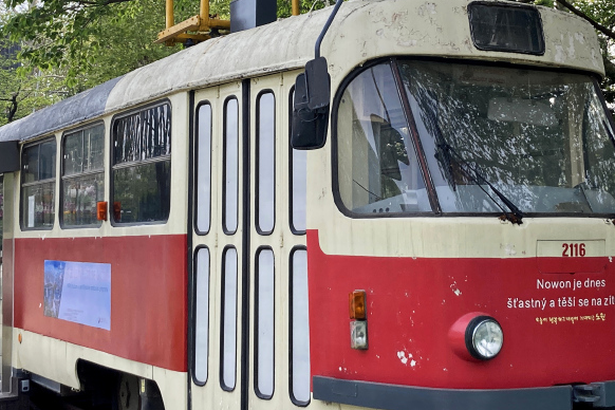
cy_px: 98
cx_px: 308
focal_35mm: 65
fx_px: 1110
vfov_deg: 20.7
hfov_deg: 31.0
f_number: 1.8
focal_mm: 3.99
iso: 20
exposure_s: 1/889
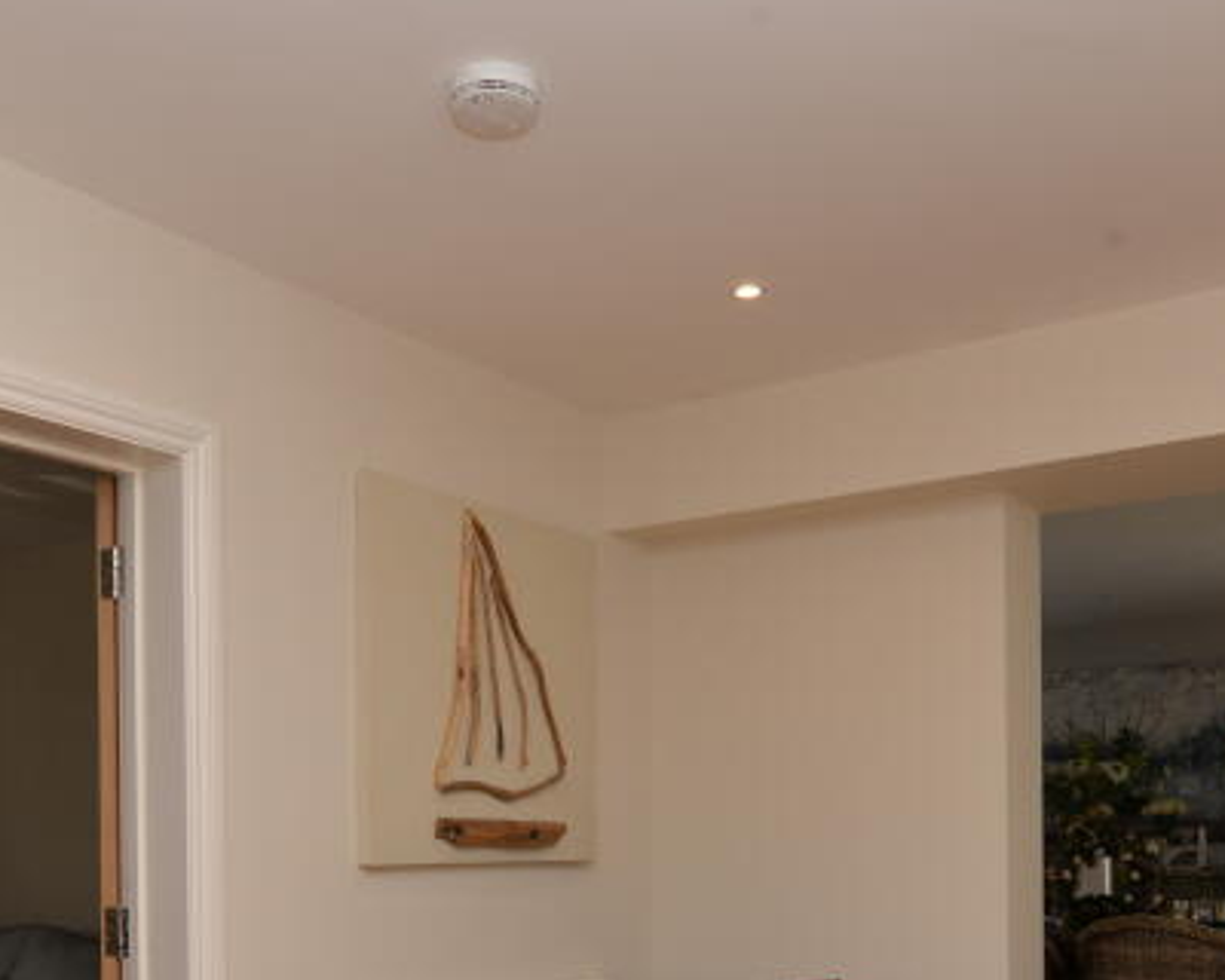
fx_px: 1305
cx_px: 579
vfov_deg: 38.7
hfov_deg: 50.3
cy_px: 856
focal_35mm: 36
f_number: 10
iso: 500
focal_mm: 15
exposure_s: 1/60
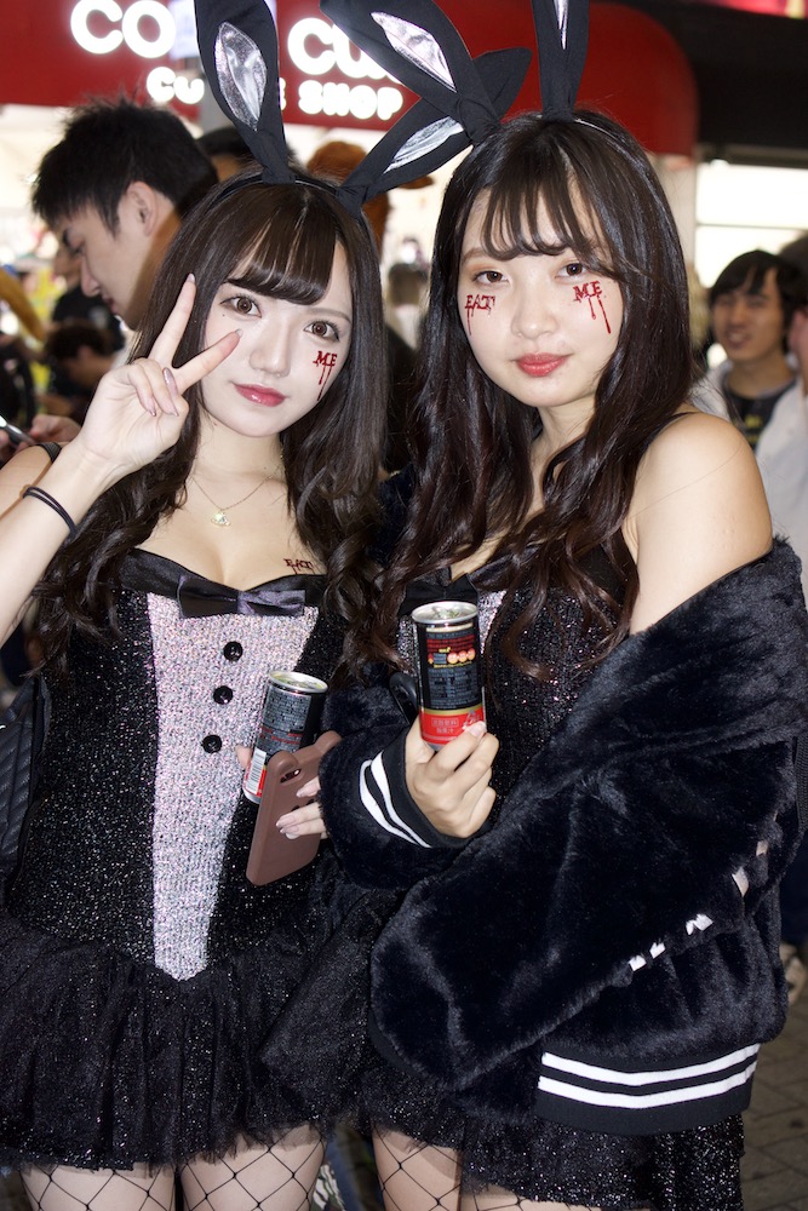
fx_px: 1750
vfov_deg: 38.2
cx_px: 404
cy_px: 606
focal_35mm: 52
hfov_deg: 26.0
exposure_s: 1/60
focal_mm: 35
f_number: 2.8
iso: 400
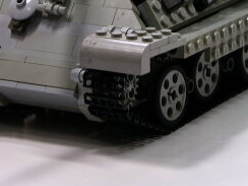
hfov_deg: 8.6
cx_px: 131
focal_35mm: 231
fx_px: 1655
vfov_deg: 6.4
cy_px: -39
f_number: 3.5
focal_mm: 22.3
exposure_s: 1/38.1
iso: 100
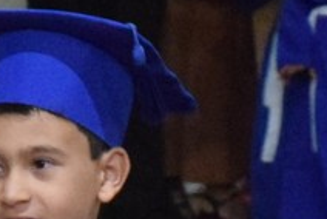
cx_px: 164
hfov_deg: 3.5
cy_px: 709
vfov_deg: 2.3
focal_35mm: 581
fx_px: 5285
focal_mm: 50
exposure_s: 1/60
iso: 6400
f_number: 4.5
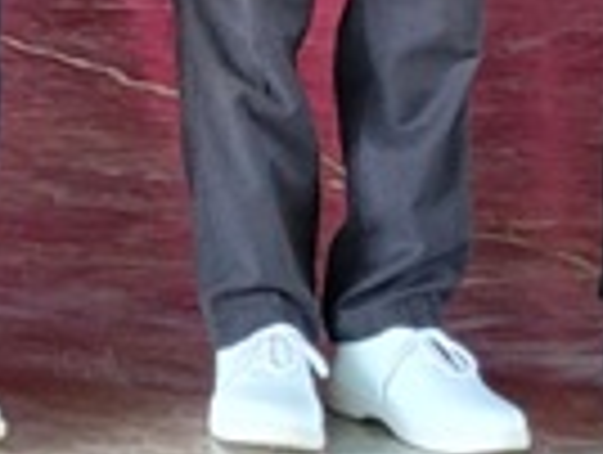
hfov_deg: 9.3
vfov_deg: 7.2
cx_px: -666
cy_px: -476
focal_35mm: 198
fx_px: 3455
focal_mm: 5.4
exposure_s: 1/100
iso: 125
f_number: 1.8
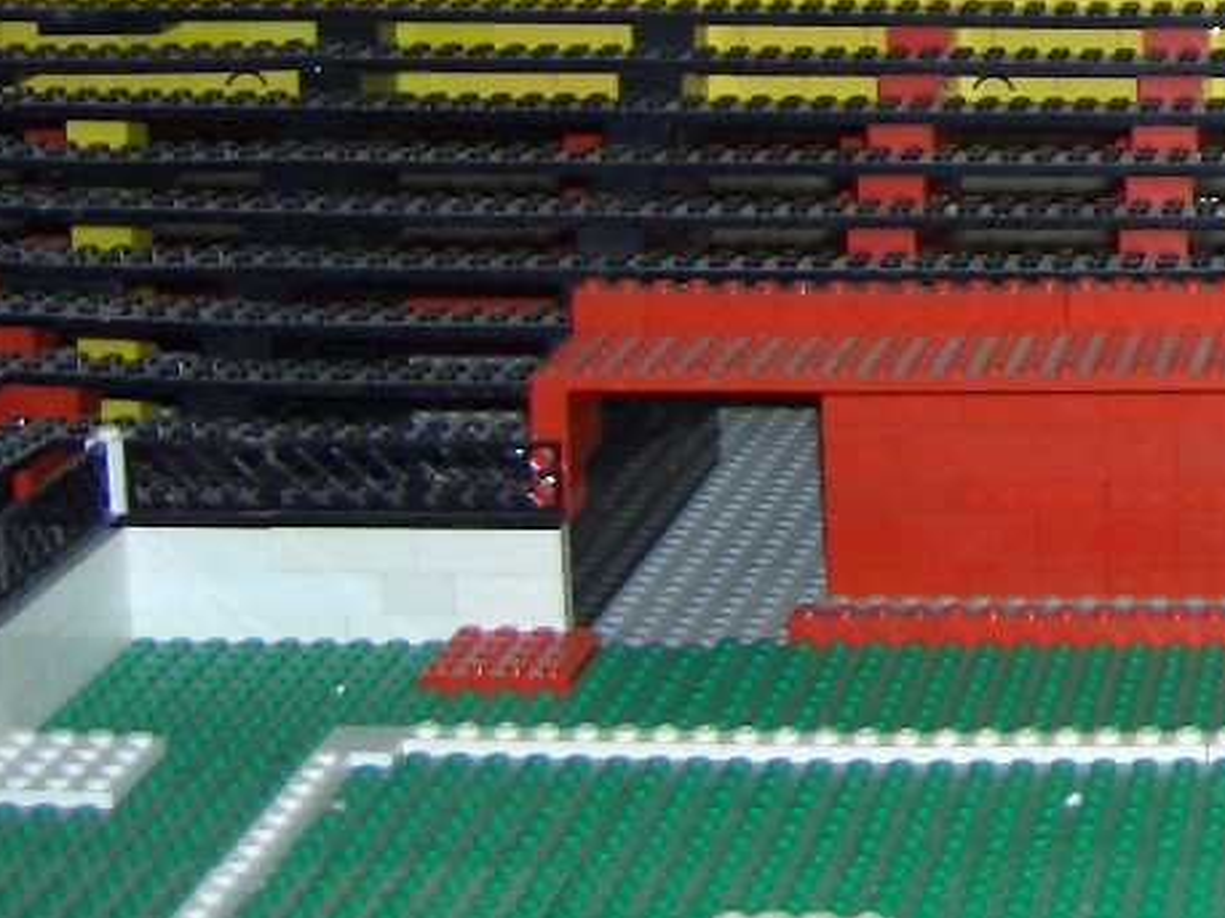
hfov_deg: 16.8
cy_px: -177
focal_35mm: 109
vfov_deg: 13.2
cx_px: 1693
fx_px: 3855
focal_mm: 8
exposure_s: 1/60
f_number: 2.8
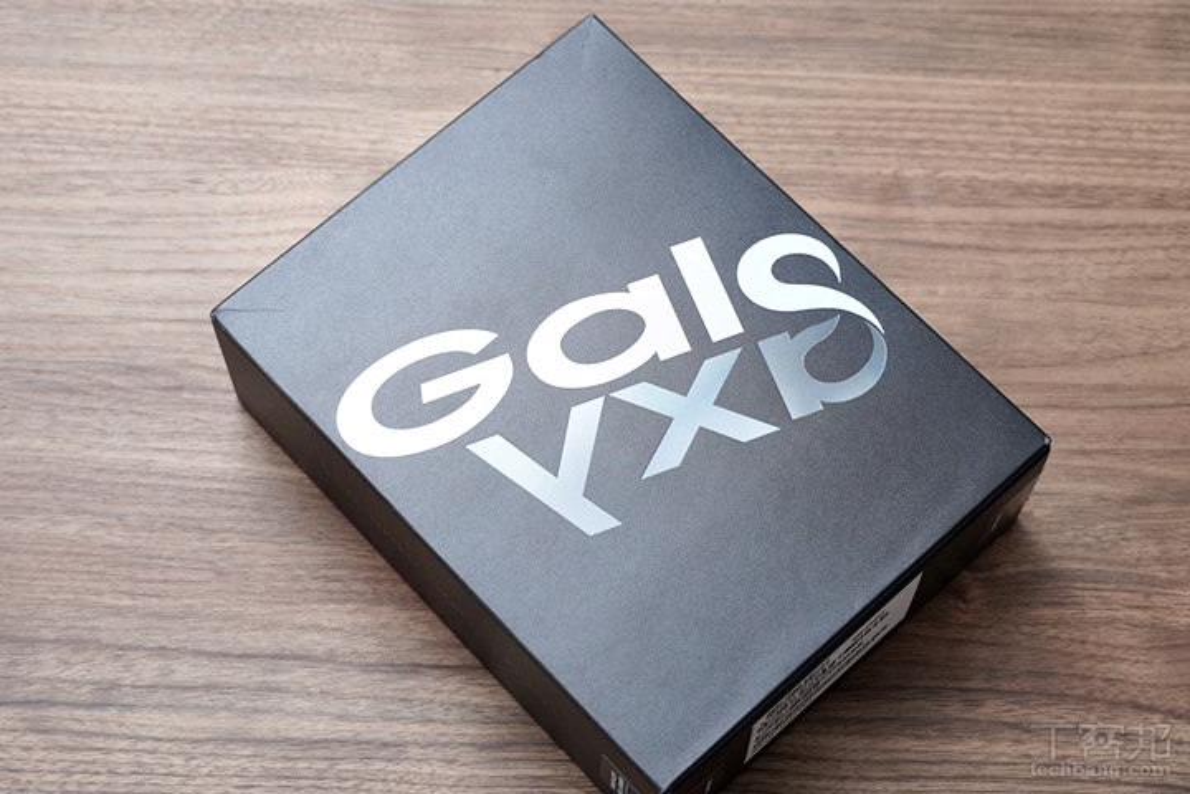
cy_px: 397
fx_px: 2132
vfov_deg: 21.1
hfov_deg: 31.2
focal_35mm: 64
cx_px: 595
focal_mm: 43
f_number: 5
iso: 800
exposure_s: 1/100
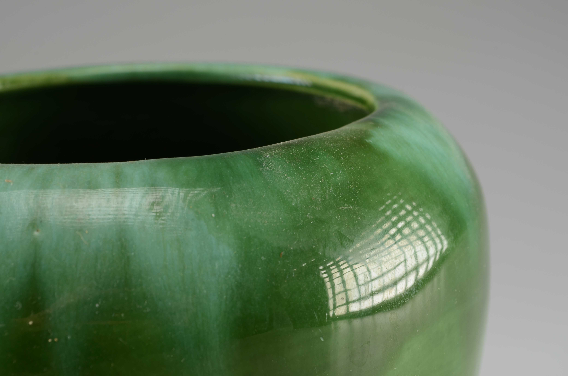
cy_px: 188
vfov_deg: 16.5
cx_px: 284
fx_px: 1299
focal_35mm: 82
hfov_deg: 24.7
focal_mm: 55
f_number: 14
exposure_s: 1/80
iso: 100
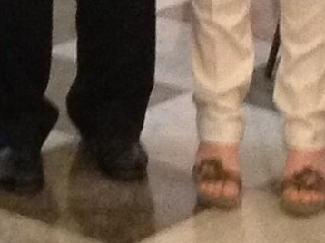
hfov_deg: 7.7
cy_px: -351
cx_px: -271
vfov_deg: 5.7
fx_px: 2346
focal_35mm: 250
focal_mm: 4.28
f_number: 2.4
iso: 500
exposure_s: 1/15
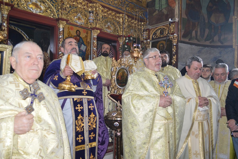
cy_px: 80
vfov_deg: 47.9
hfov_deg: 67.4
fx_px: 178
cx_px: 119
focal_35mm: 27
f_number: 3.5
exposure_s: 1/60
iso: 1100
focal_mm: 18
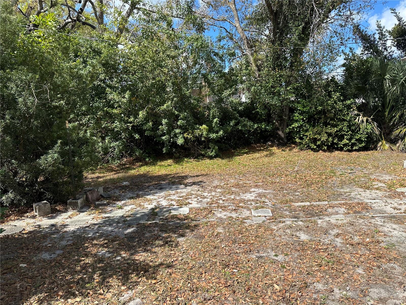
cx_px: 203
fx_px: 281
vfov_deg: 56.8
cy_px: 152
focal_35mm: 24
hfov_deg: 71.6
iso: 80
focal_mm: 6.86
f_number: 1.78
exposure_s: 1/2732
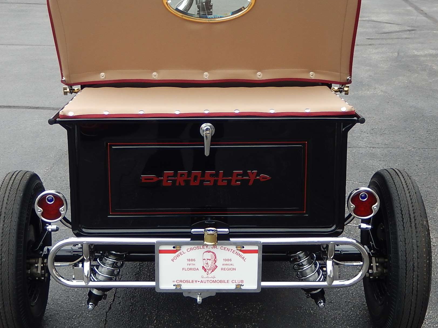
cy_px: 122
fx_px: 797
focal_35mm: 63
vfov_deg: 23.2
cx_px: 203
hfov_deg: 30.7
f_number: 4.3
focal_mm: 8.1
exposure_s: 1/200
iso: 125
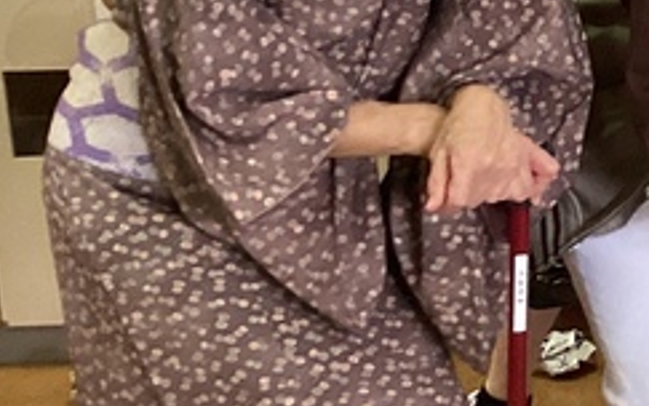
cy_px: -16
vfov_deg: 9.6
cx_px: 1218
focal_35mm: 135
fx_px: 2388
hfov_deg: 13.6
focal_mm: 3.3
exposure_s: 1/60
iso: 200
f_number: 2.4
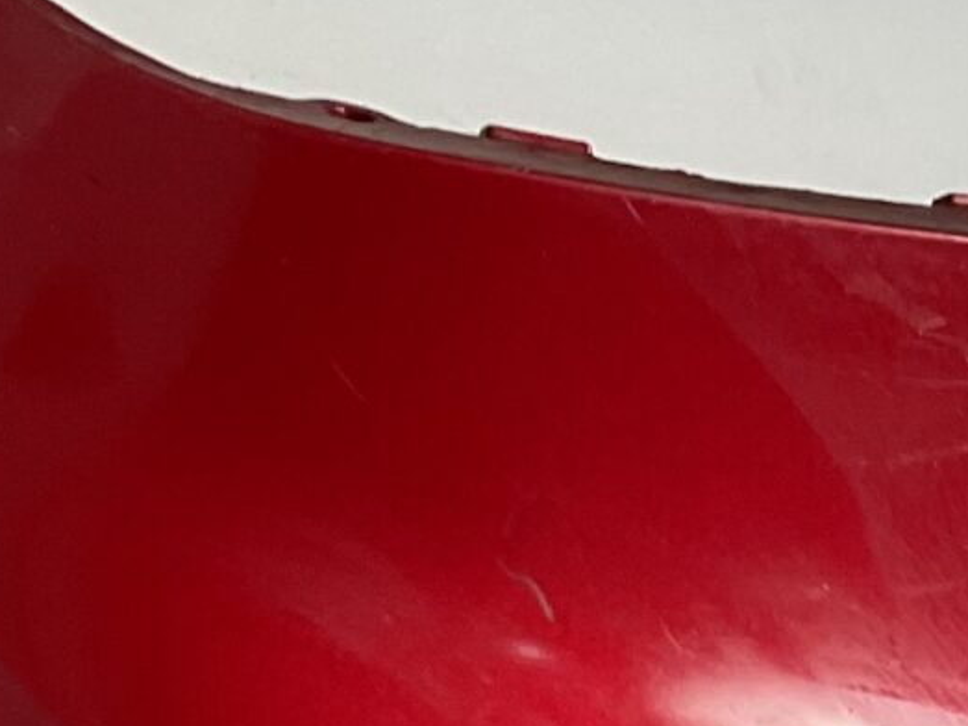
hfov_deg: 13.3
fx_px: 3970
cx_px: 1366
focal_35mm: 142
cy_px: 1432
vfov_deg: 9.7
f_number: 1.8
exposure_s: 1/60
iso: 40
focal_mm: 3
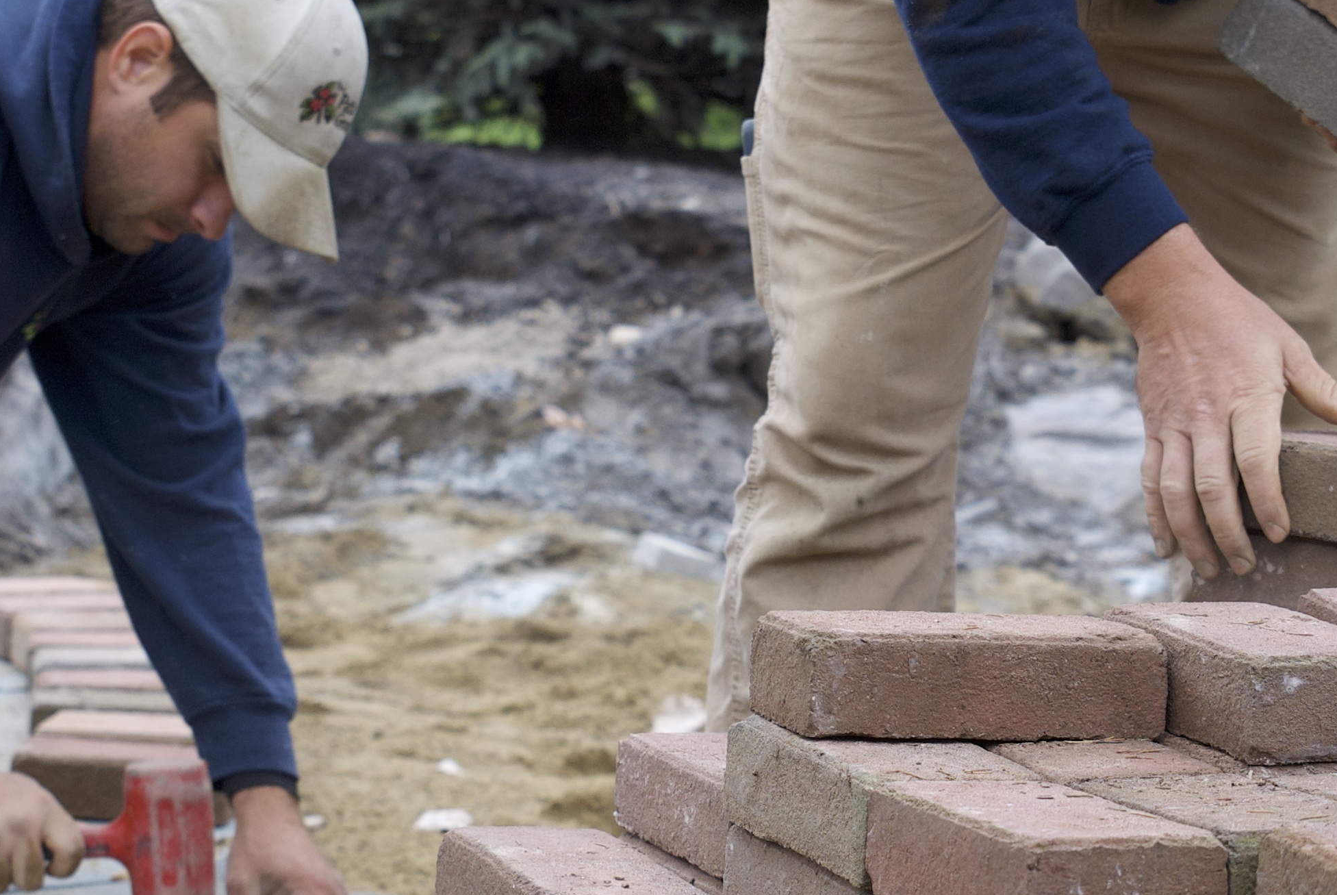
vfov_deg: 12.1
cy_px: 255
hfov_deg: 18.1
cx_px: 720
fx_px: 4201
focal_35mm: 113
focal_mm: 38
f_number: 3.2
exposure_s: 1/200
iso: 200
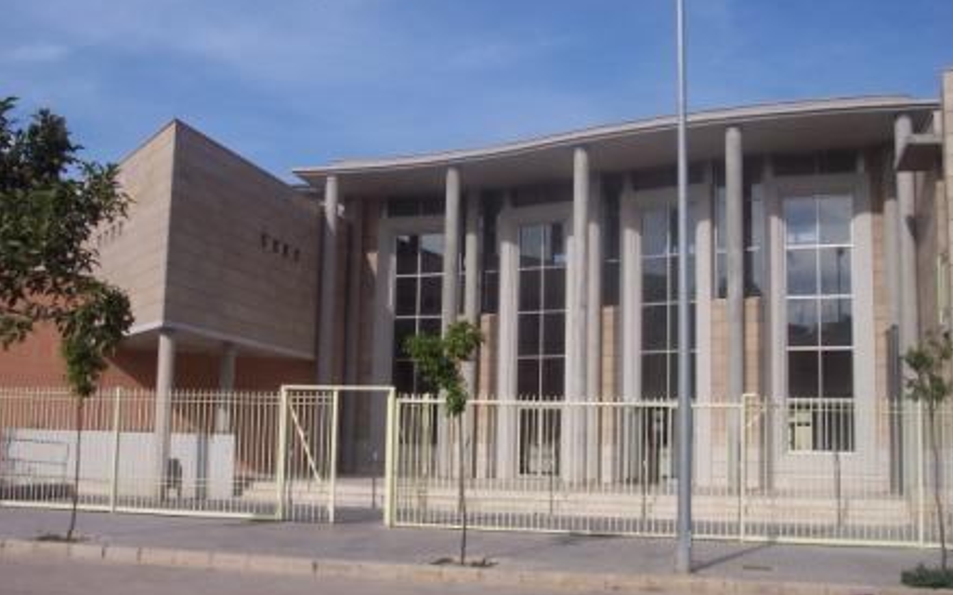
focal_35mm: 41
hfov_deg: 48.2
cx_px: 483
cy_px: 304
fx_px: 1065
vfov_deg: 31.2
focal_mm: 8
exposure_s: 1/1000
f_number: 4.8
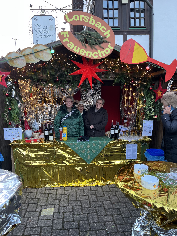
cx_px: 88
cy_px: 118
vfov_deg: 67.3
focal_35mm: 26
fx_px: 177
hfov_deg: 53.1
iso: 80
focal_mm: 5.1
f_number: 1.6
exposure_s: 1/100
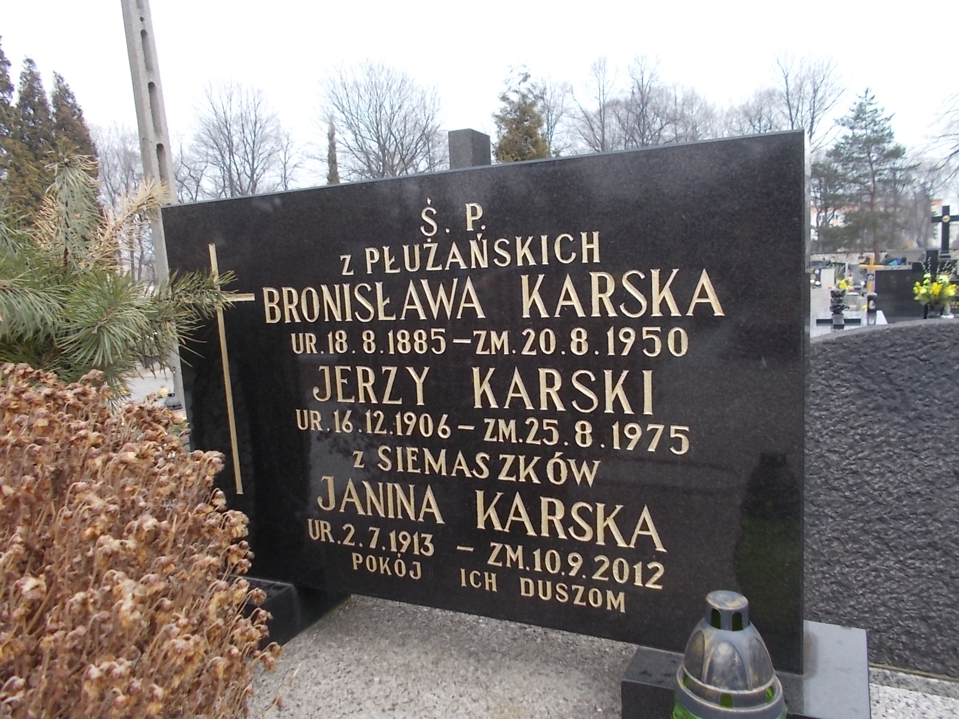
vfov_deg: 53.1
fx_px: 720
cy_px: 360
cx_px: 480
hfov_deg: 67.3
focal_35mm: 26
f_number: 3.2
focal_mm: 4.6
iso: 80
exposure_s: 1/250
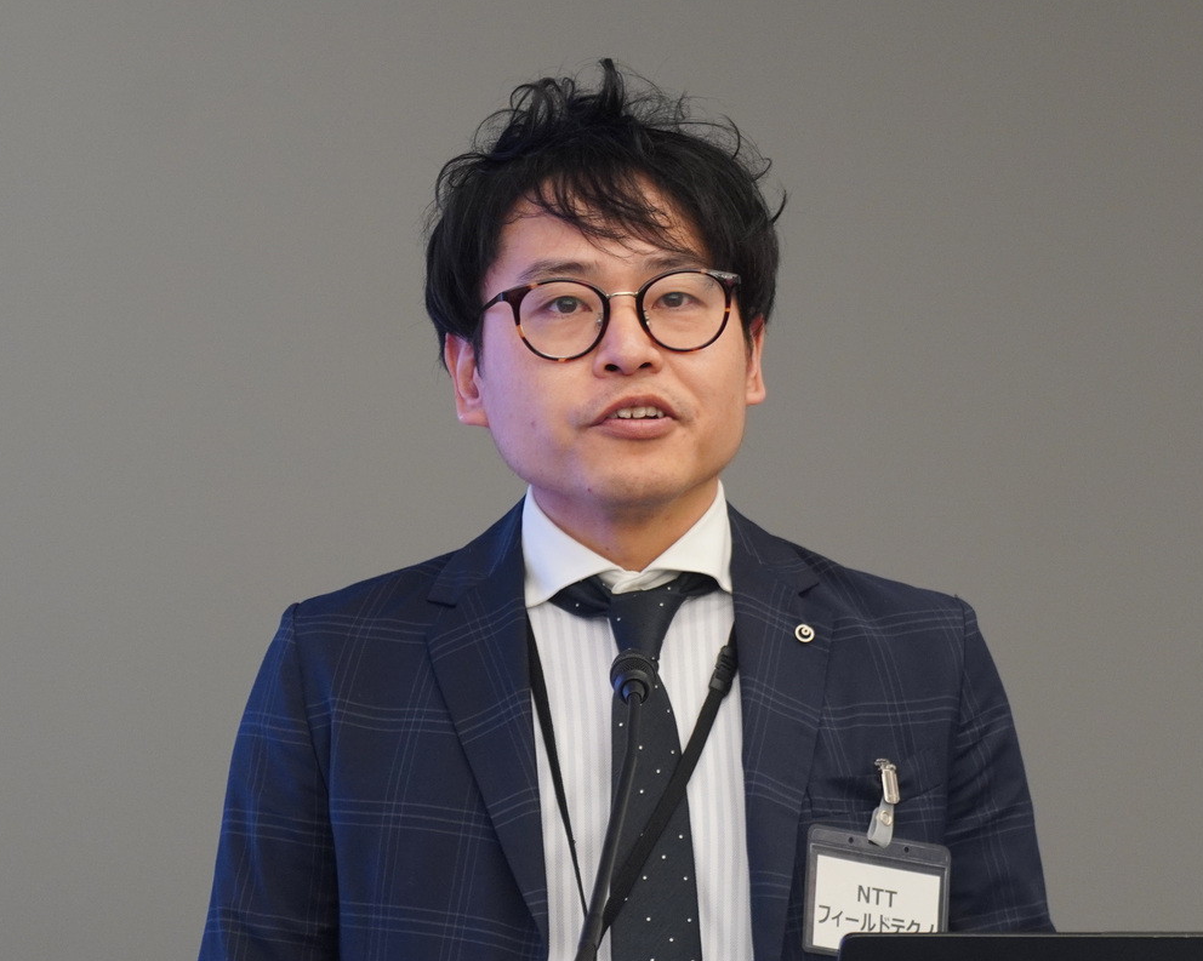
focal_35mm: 92
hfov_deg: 20.8
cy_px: 477
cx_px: 583
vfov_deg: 16.7
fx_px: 3275
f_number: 5.6
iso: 800
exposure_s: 1/100
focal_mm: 54
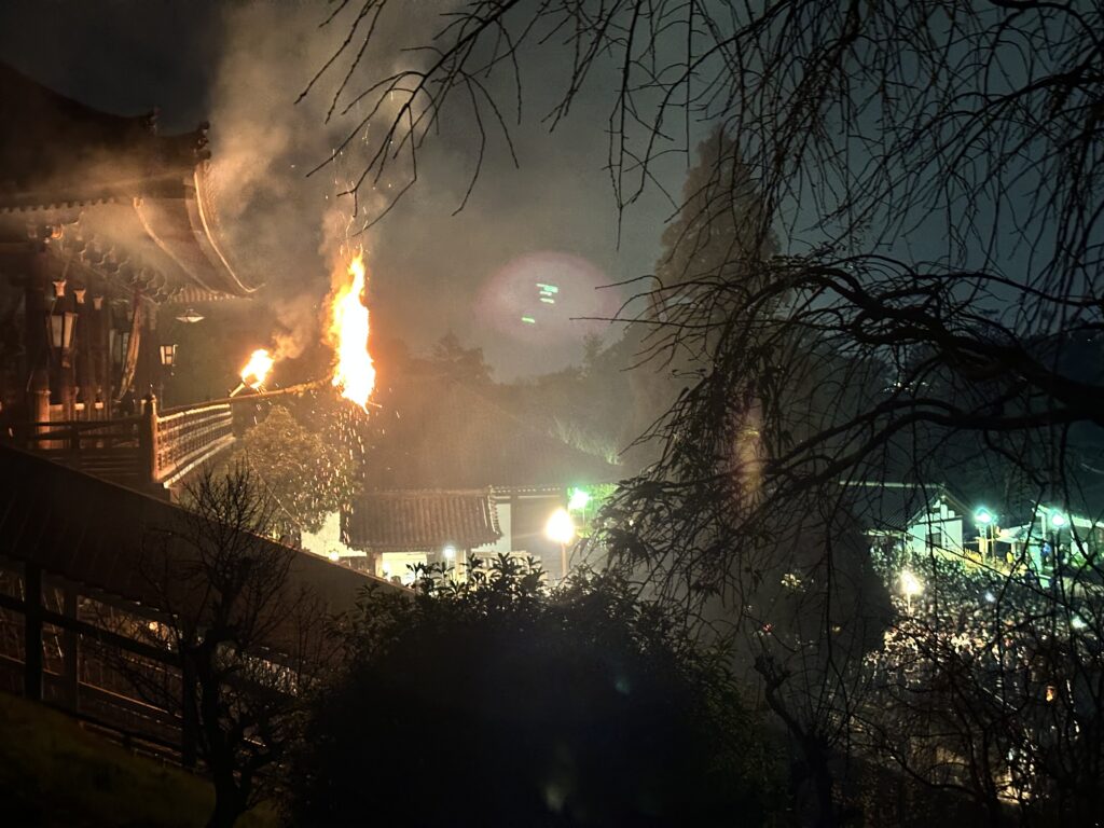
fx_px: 1531
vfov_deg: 30.3
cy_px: 414
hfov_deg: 39.7
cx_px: 552
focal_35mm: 48
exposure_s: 1/15
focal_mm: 6.86
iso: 1250
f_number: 1.78
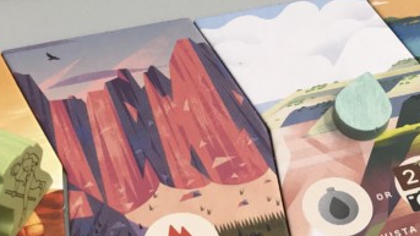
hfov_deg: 23.0
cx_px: 355
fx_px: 1014
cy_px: 75
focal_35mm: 91
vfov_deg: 13.3
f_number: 1.8
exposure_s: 1/50
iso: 25
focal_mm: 3.99
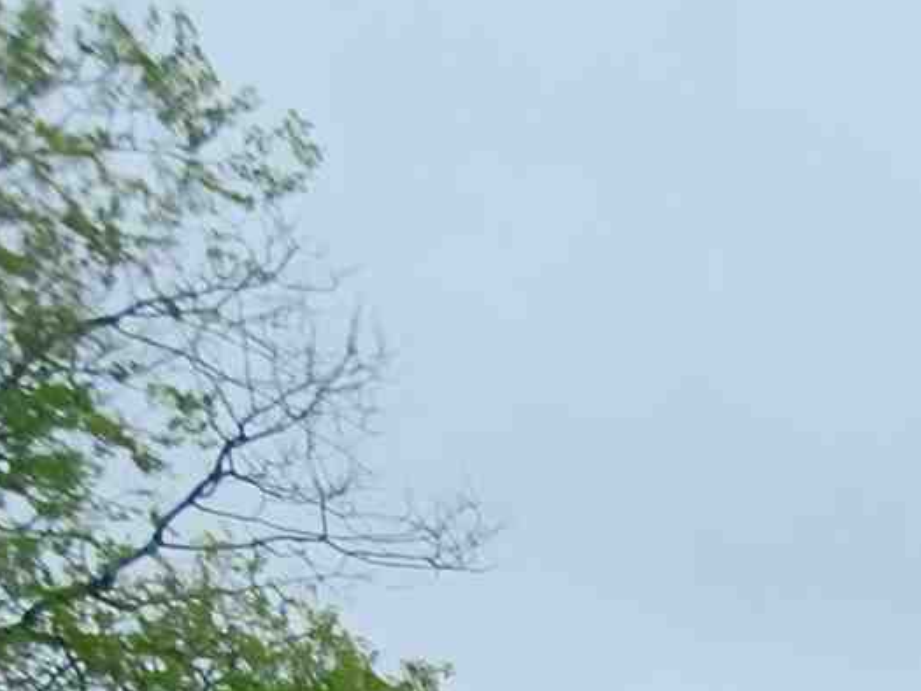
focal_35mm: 76
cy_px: 1989
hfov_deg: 12.1
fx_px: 2023
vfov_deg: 11.8
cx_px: 2645
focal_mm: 2.2
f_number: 2.2
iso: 50
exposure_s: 1/1189
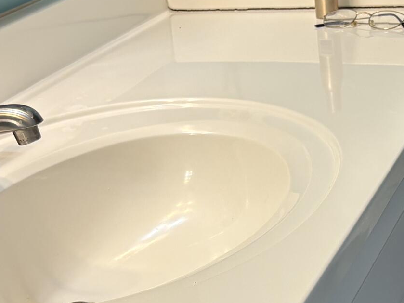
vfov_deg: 15.7
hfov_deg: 20.8
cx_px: 334
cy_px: 273
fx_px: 1085
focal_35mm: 93
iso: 64
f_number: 1.6
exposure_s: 1/120
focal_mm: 5.96
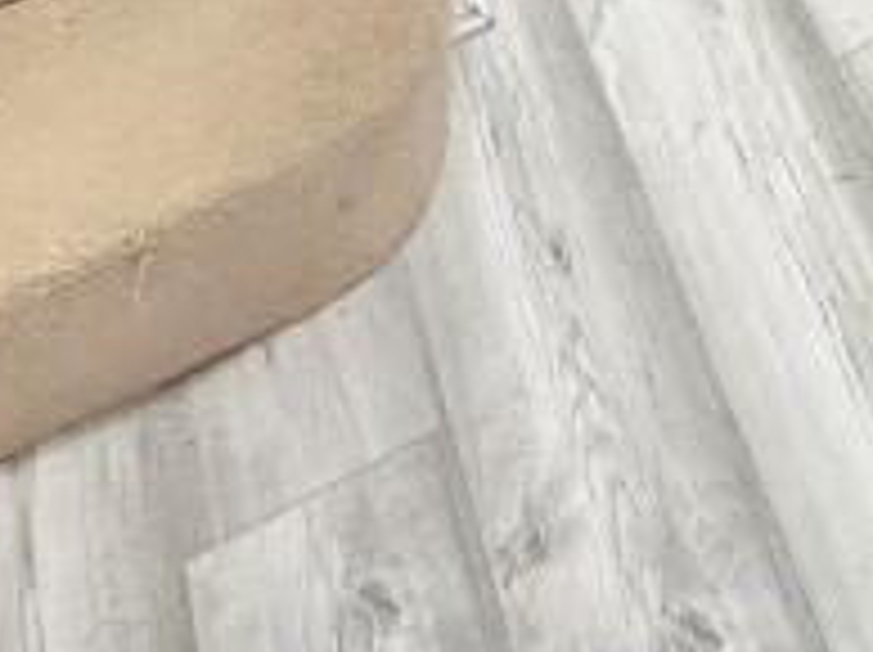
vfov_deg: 13.6
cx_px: 878
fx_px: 1864
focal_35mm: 74
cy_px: -958
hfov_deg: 25.1
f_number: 2.2
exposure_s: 1/50
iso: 200
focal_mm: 2.22
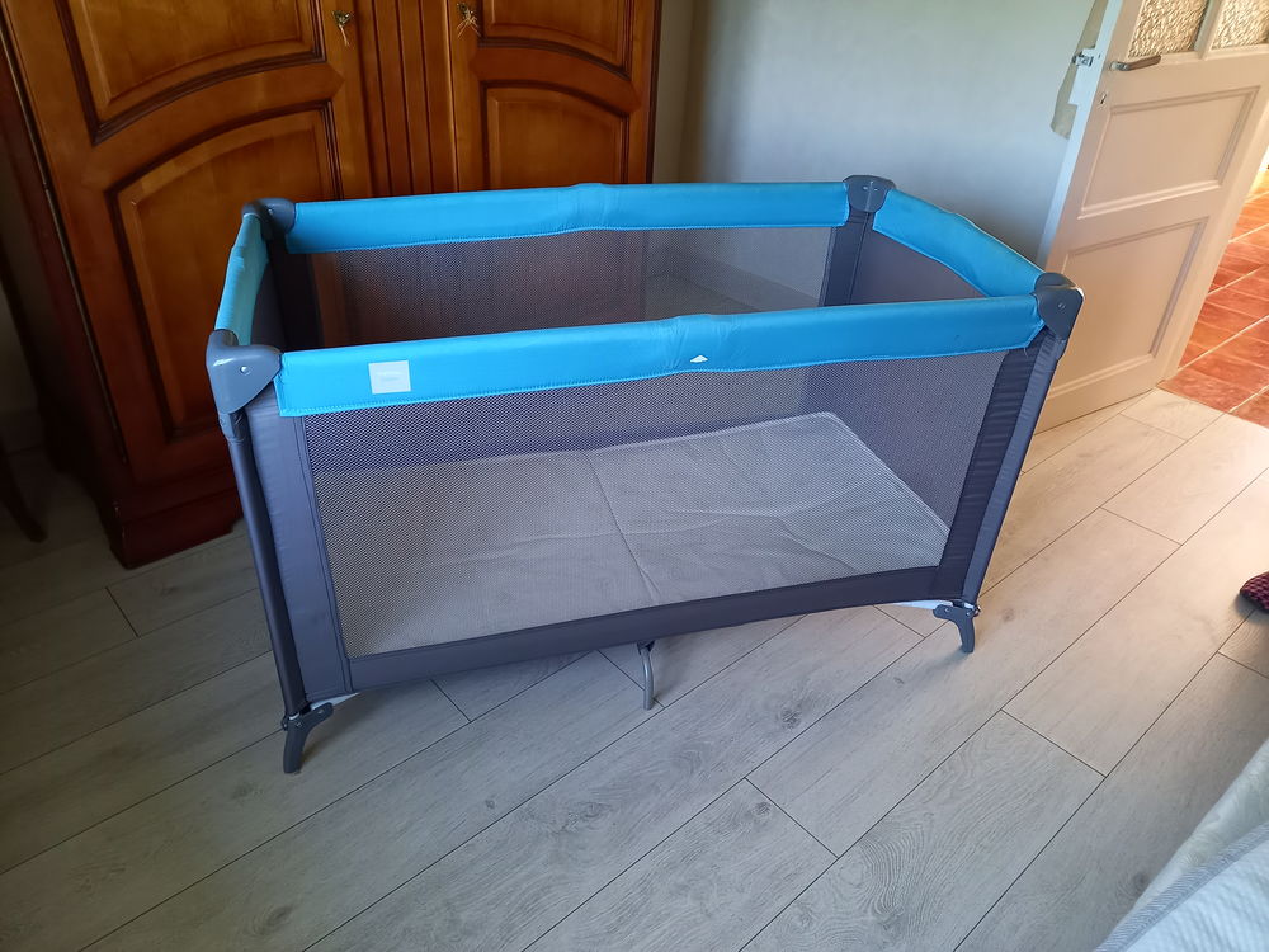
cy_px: 476
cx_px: 634
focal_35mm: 25
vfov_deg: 54.9
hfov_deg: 69.4
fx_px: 916
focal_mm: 4.6
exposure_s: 1/33.3
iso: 400
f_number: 2
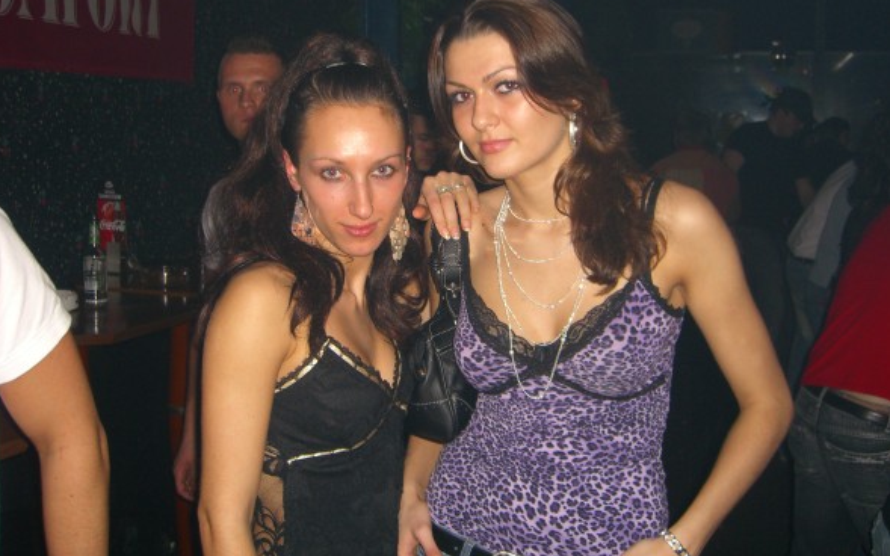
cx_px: 446
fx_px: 994
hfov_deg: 48.2
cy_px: 219
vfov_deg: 31.1
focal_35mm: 41
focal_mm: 7.9
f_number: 2.8
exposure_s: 1/60
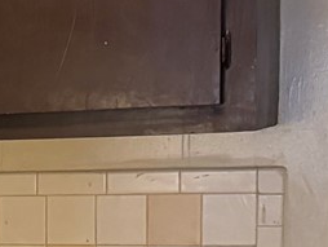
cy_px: 309
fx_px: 1432
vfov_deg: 9.7
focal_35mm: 151
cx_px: -214
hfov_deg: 12.2
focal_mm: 6.76
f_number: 1.78
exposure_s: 1/40
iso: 800
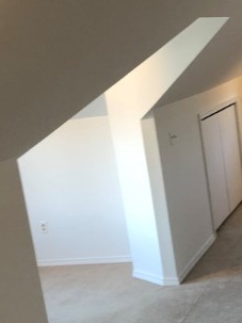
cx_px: 219
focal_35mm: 71
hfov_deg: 20.3
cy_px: 179
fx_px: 662
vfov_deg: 27.4
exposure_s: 1/20
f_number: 1.8
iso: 40
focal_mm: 3.99
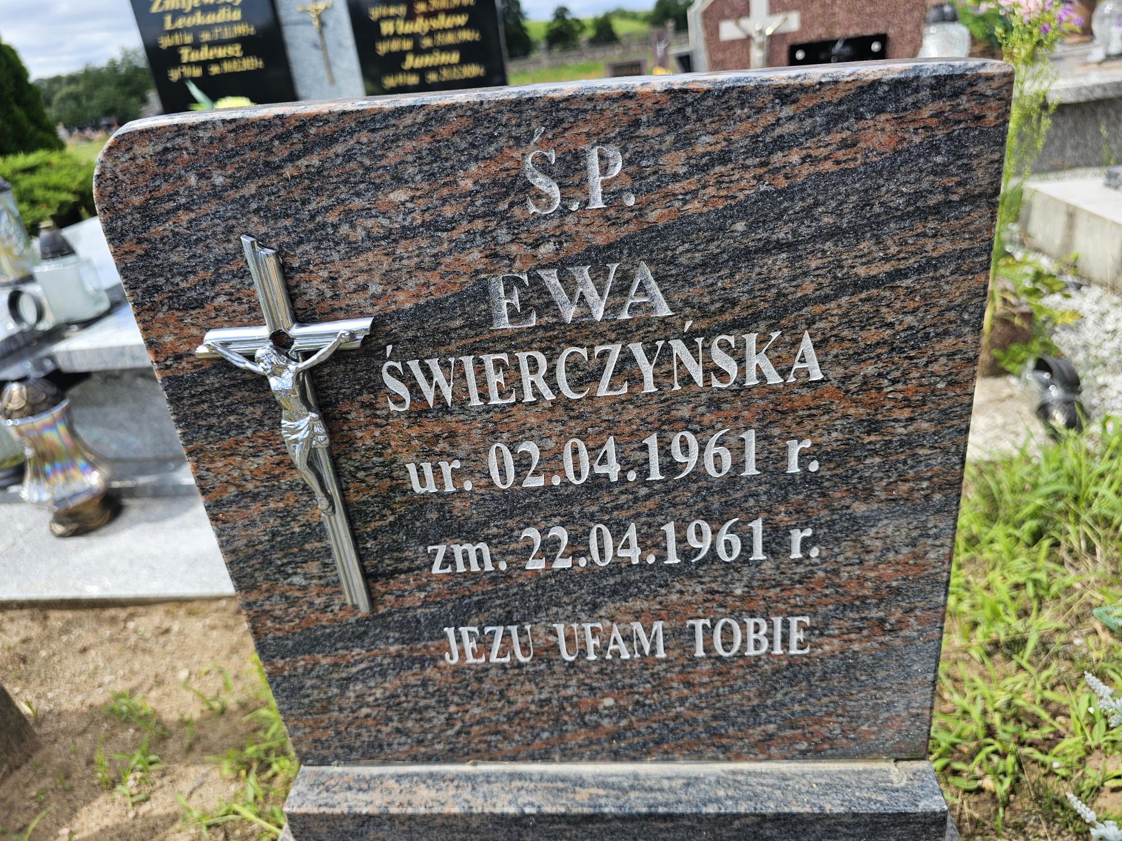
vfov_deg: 58.9
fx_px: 745
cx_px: 561
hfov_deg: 73.9
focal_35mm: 23
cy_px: 420
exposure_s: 1/351
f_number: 1.7
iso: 10
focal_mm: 6.3
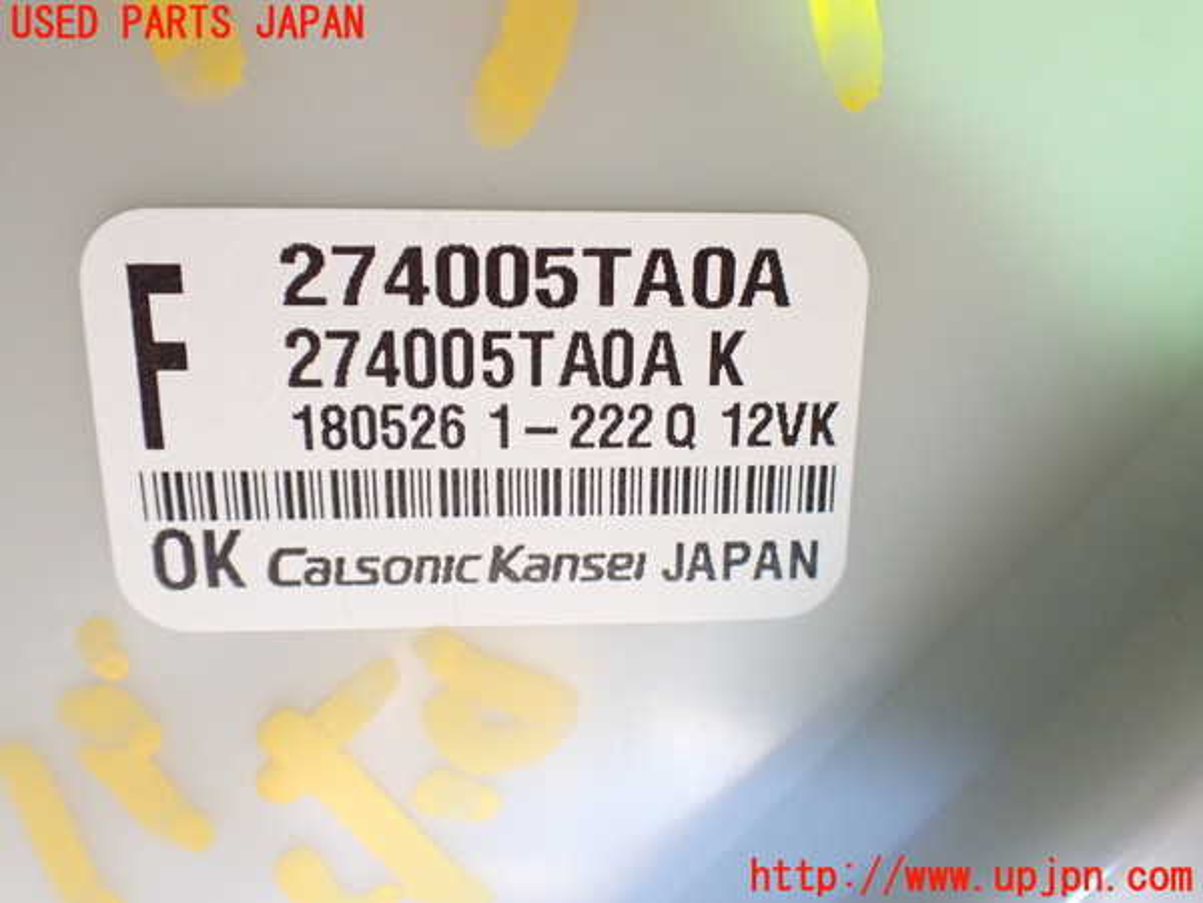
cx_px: 602
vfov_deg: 46.8
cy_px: 452
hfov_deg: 60.0
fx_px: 1043
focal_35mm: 30
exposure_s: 1/30
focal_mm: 5.4
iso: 1250
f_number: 2.3
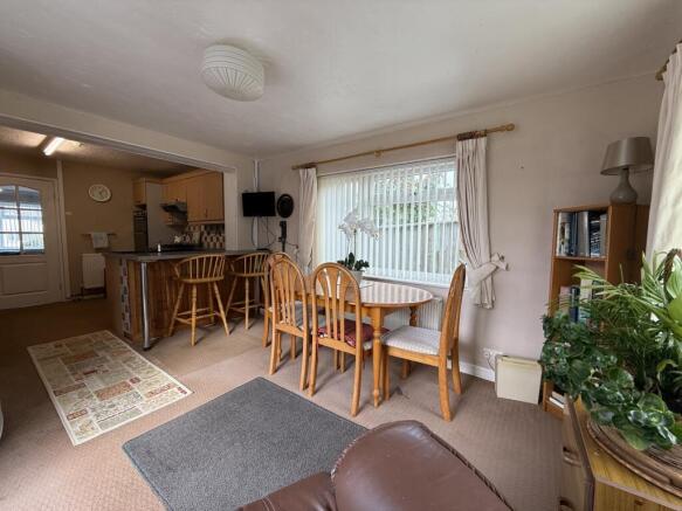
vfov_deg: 85.7
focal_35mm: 14
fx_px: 276
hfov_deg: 102.1
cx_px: 341
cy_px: 256
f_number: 2.2
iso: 64
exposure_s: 1/100
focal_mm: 2.22
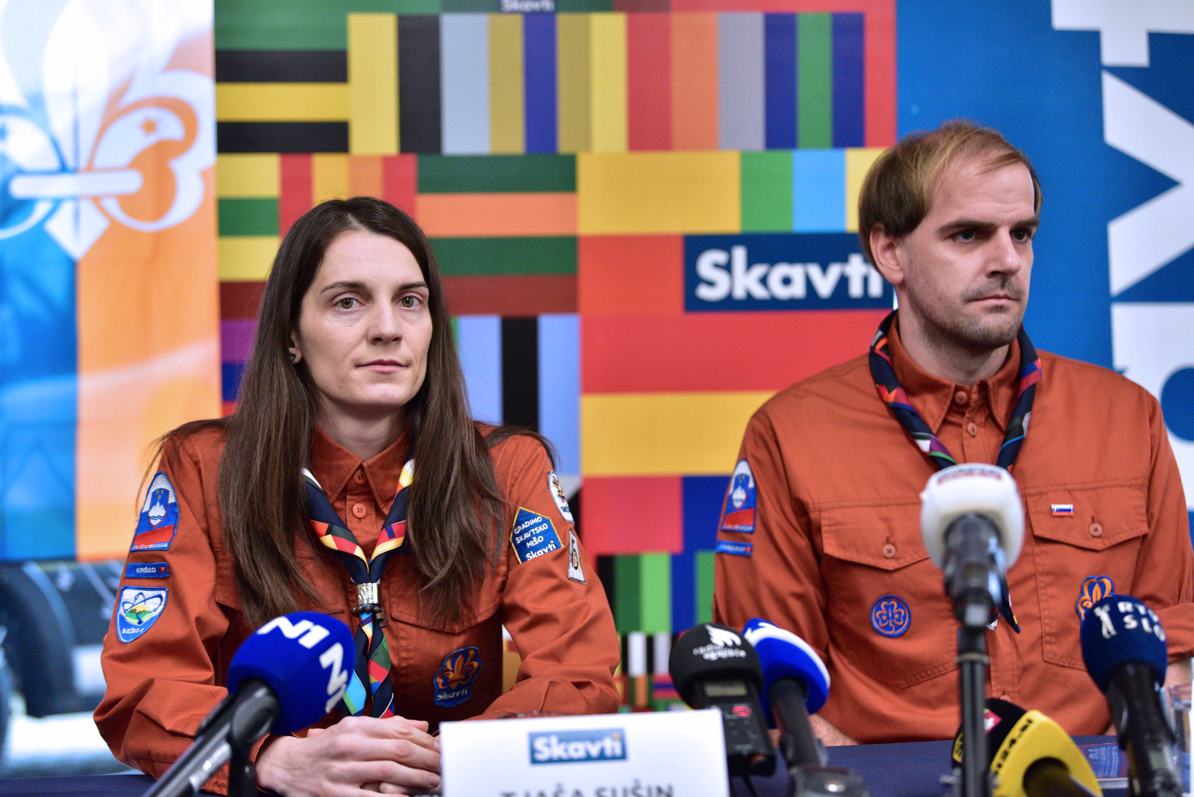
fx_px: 2488
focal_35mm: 75
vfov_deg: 18.2
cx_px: 597
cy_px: 398
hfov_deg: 27.0
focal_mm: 75
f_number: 2.8
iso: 3200
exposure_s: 1/500
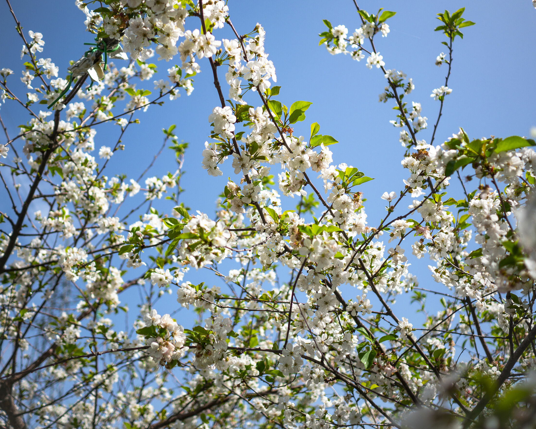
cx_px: 253
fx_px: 571
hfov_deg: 50.2
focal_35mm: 36
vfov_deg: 41.2
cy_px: 212
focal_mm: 17
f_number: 1.8
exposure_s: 1/4000
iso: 100
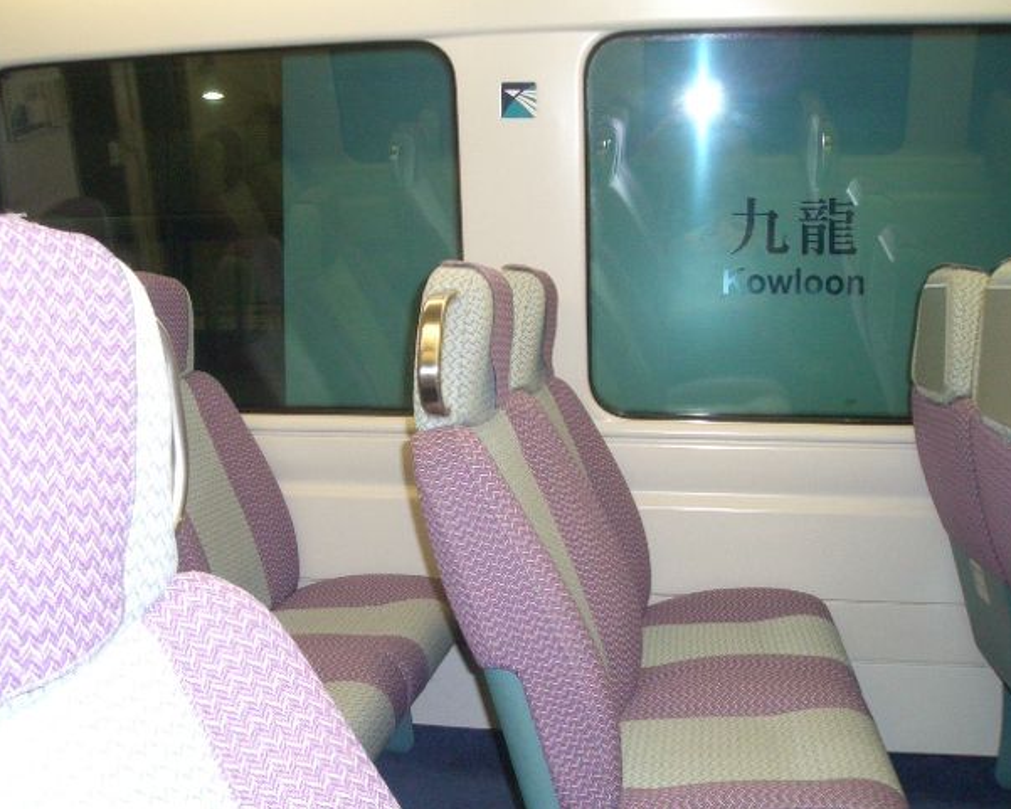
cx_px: 505
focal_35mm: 38
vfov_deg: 39.2
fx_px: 1137
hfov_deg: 47.9
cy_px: 403
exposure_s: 1/40
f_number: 4
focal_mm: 4.8
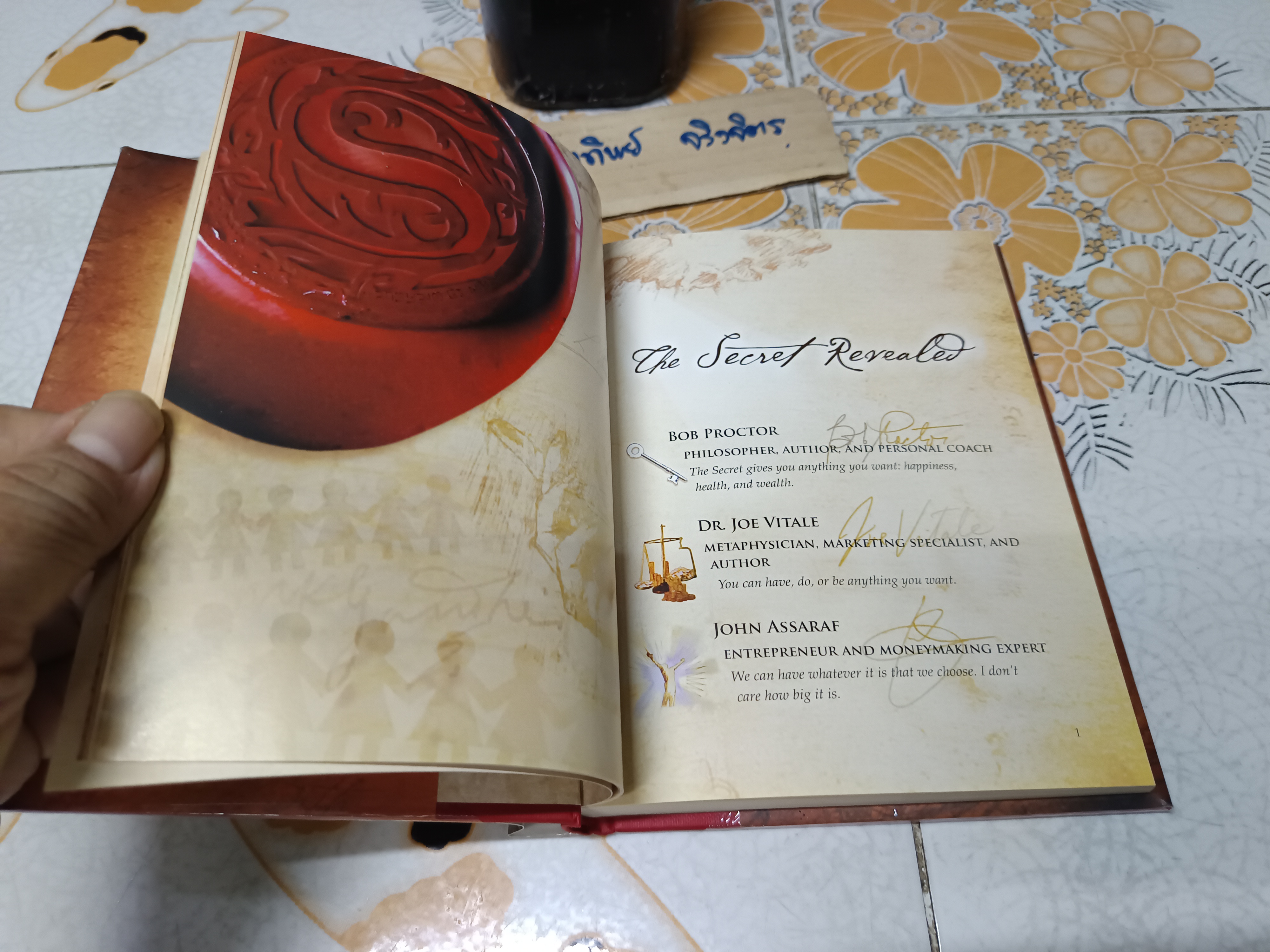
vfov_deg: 56.8
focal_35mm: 24
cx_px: 635
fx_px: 881
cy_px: 476
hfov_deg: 71.6
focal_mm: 5.31
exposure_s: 1/33.3
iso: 1155
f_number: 1.7
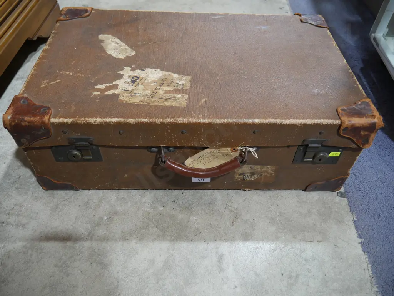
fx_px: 319
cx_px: 197
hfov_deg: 63.4
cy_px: 148
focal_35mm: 28
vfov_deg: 49.8
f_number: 3.5
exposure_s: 1/60
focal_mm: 14
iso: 400
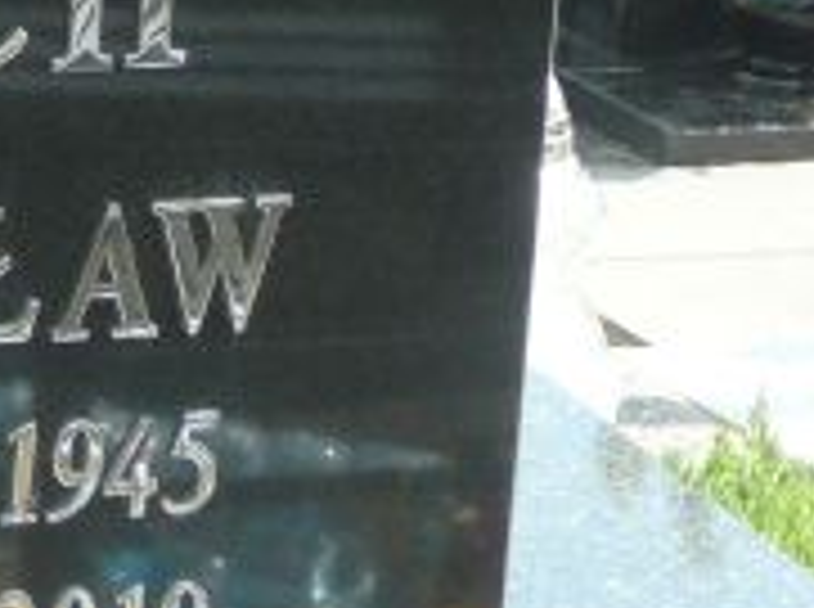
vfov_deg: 5.4
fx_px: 6407
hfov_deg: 7.2
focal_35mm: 273
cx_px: -328
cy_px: 99
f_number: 3.7
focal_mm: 11.5
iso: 80
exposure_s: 1/200
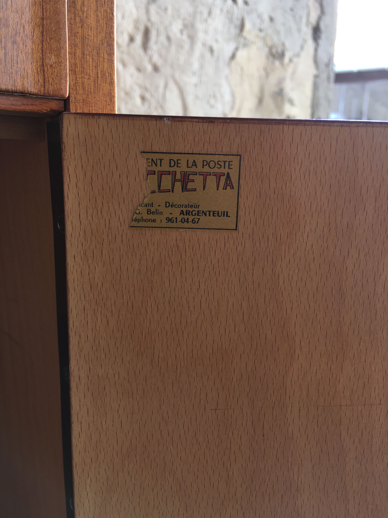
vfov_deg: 61.7
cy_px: 259
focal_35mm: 29
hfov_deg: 48.2
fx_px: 433
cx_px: 194
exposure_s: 1/50
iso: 25
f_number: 2.2
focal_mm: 4.15
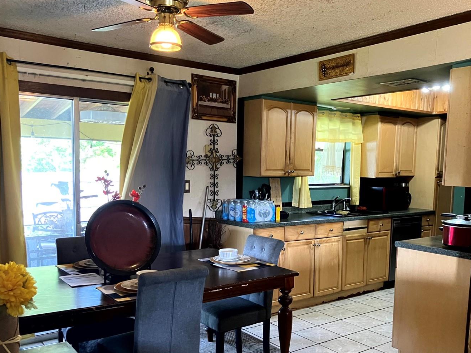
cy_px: 207
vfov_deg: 41.6
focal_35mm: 34
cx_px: 250
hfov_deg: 53.9
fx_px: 462
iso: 320
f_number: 1.8
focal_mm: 3.99
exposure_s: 1/60
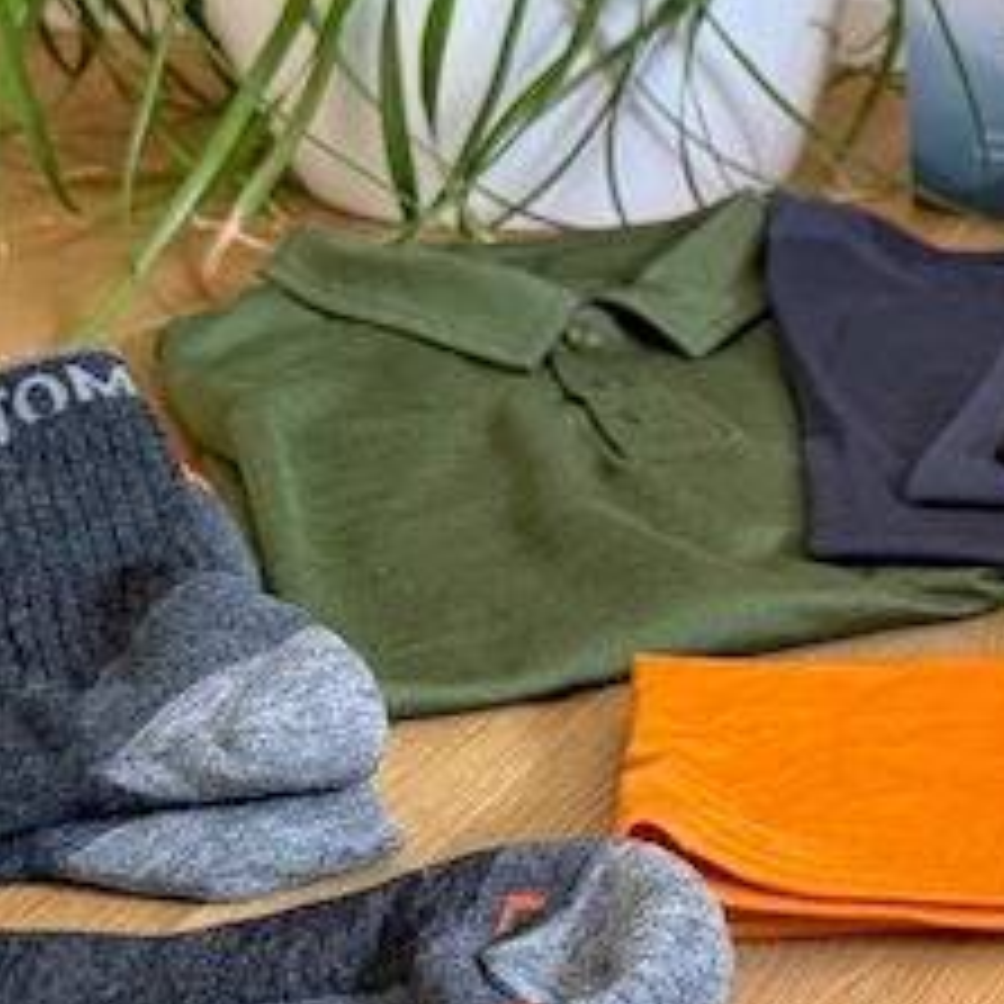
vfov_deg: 22.7
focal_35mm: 76
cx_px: 1139
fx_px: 2494
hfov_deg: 21.4
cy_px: 657
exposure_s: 1/60
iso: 250
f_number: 1.78
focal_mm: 6.76
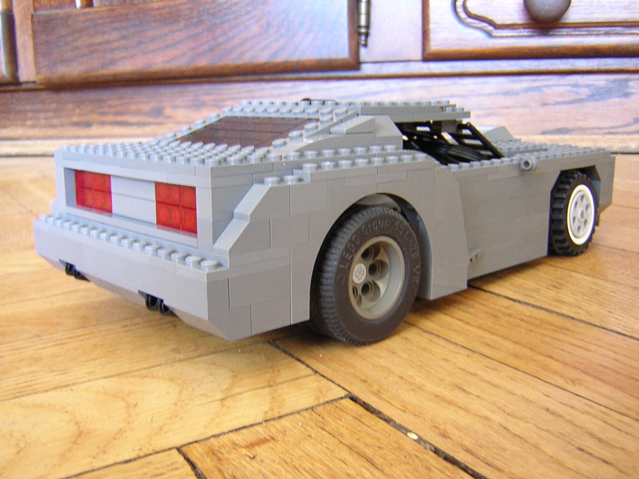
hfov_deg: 51.4
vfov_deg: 39.7
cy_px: 240
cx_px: 320
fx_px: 665
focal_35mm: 36
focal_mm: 4.7
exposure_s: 1/2.9
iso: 283
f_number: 2.6
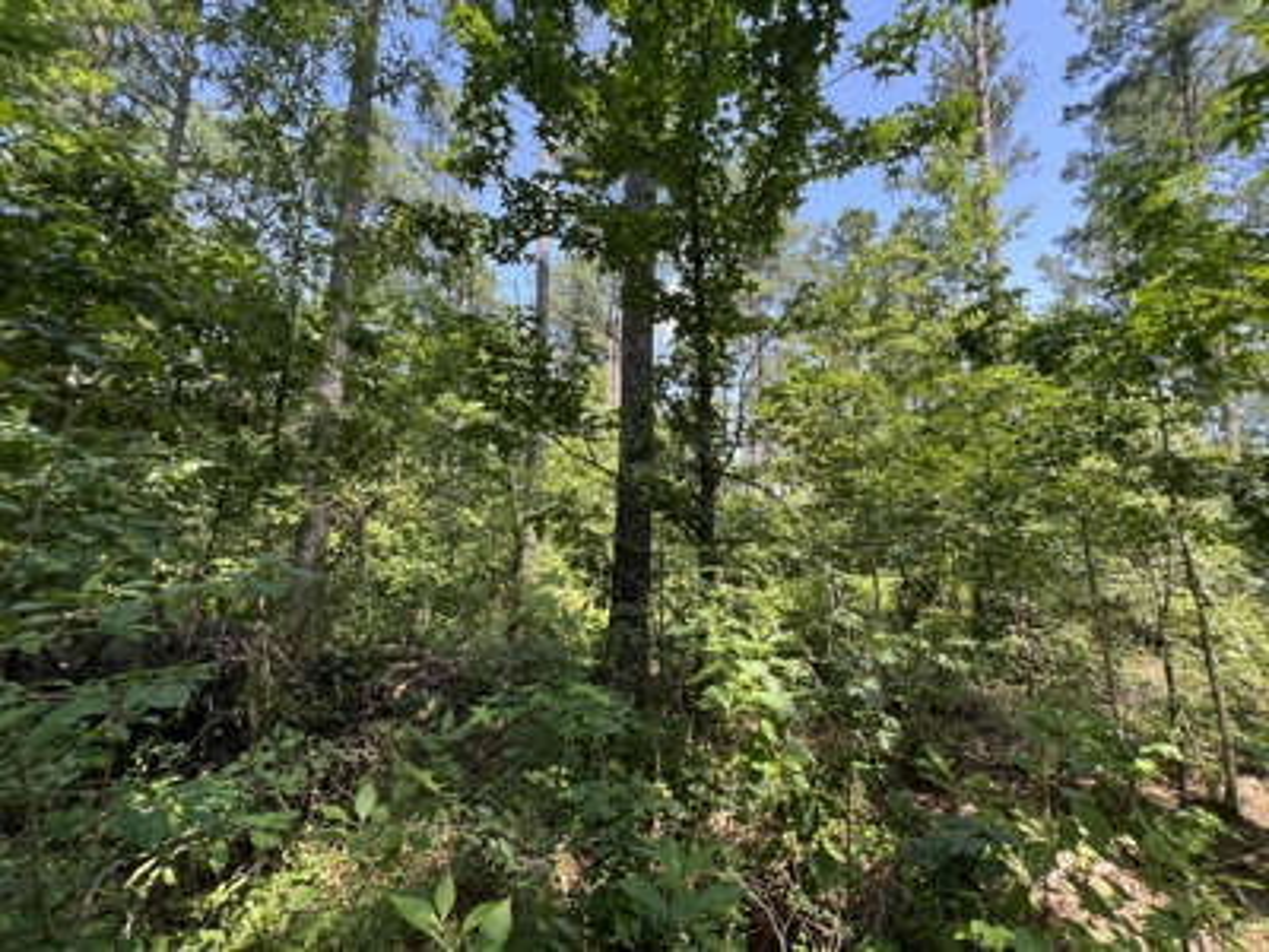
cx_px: 634
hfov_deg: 106.2
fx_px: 477
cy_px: 476
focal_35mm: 13
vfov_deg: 89.9
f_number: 1.8
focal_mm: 1.57
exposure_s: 1/184
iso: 32
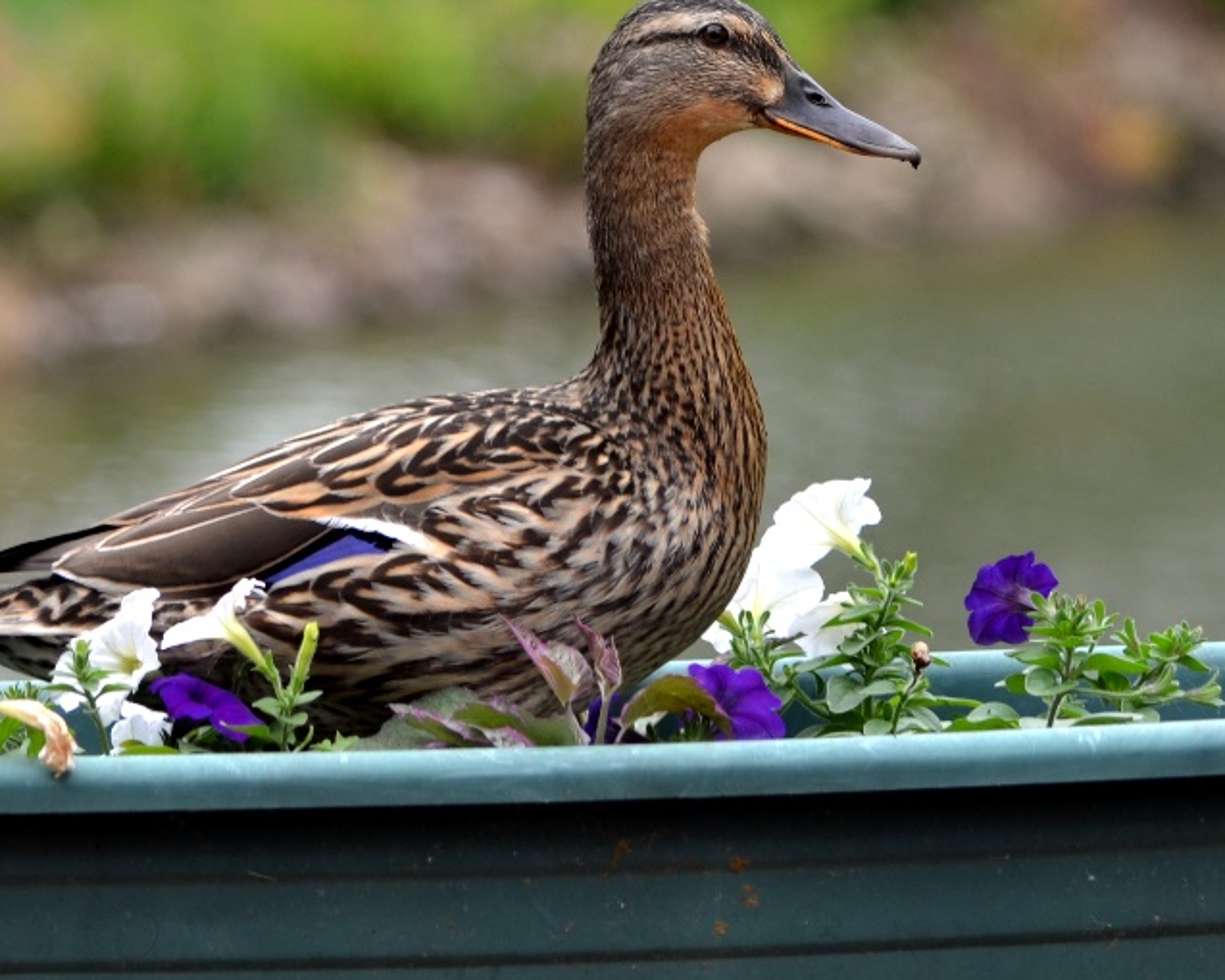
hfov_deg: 4.7
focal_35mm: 409
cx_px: 696
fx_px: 14833
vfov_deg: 3.8
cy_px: 331
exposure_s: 1/200
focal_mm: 116
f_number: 4.8
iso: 125
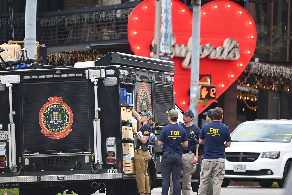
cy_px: 98
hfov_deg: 6.9
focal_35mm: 300
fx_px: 2432
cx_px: 146
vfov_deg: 4.6
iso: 1000
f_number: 4.5
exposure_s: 1/1000
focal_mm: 300
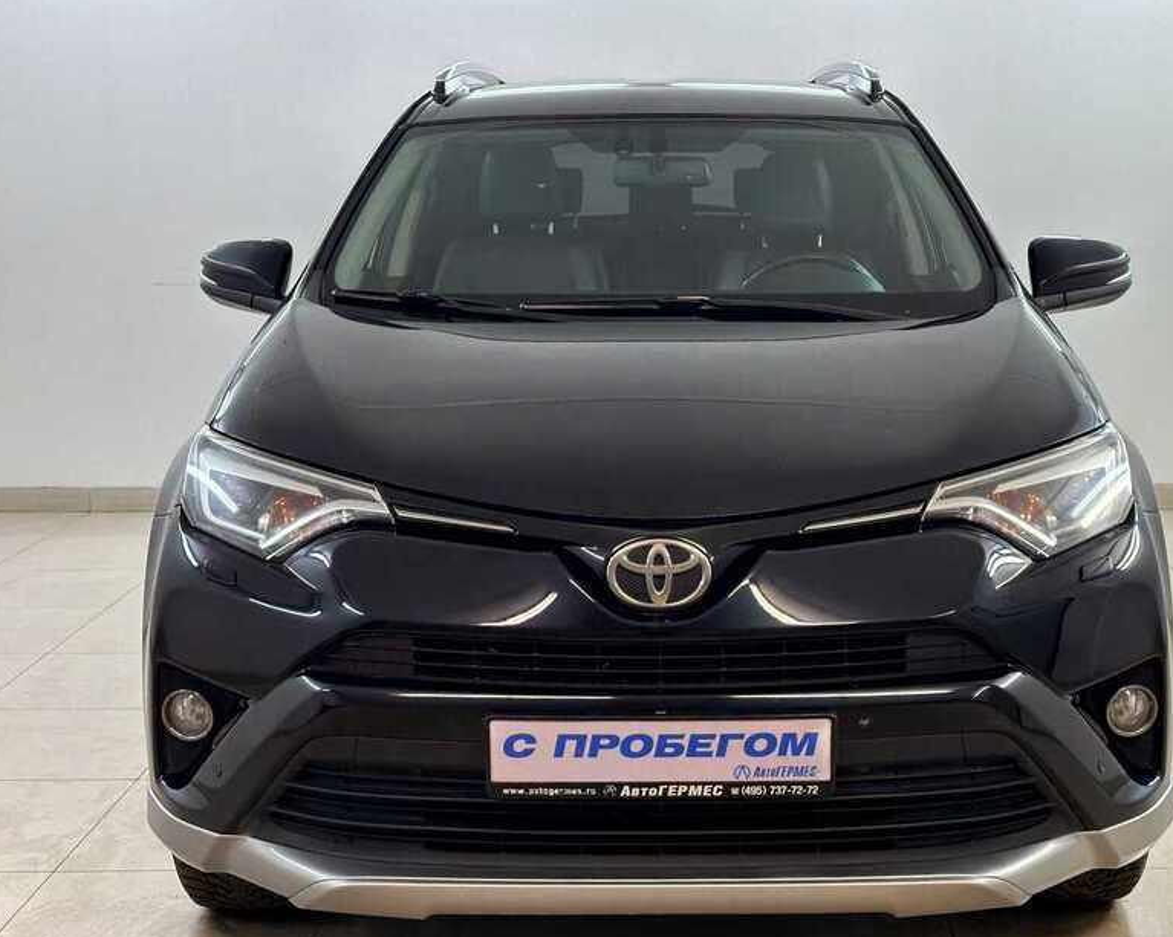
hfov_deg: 34.1
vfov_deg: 27.6
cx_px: 656
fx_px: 1909
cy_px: 508
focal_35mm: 55
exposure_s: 1/100
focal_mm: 6.86
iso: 125
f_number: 1.78
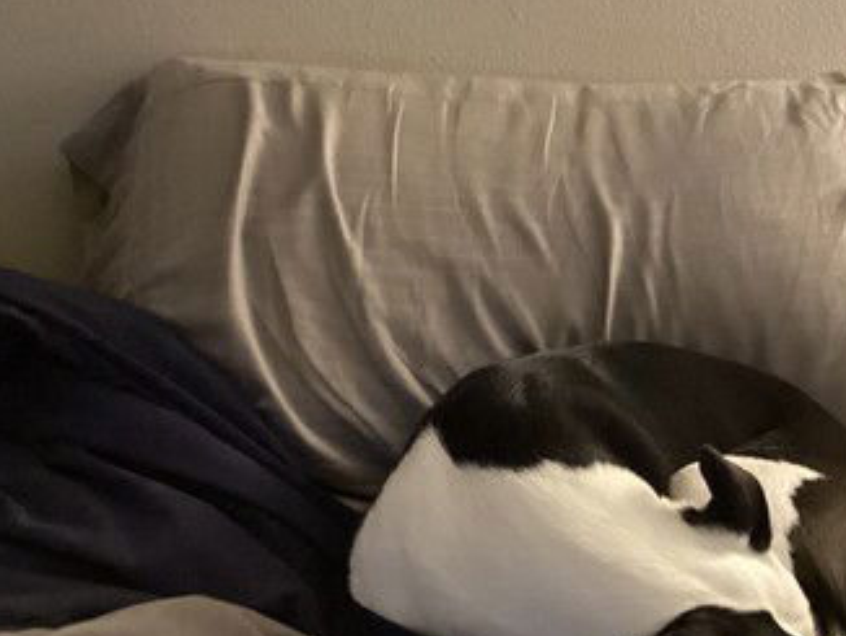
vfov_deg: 25.5
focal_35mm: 57
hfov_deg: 33.7
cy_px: 446
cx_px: 498
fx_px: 1394
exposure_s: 1/17
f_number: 2.4
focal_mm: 3.3
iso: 640
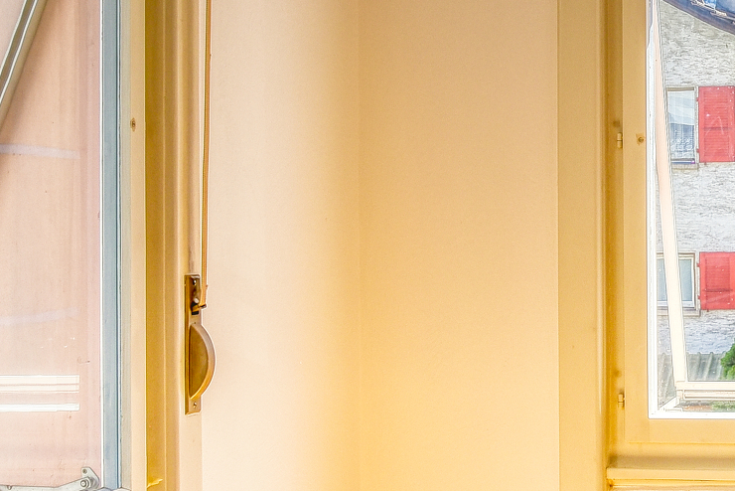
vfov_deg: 16.4
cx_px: 754
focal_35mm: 83
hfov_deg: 23.3
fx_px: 1695
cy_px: 180
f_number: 10
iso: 250
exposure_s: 1/400
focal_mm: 24
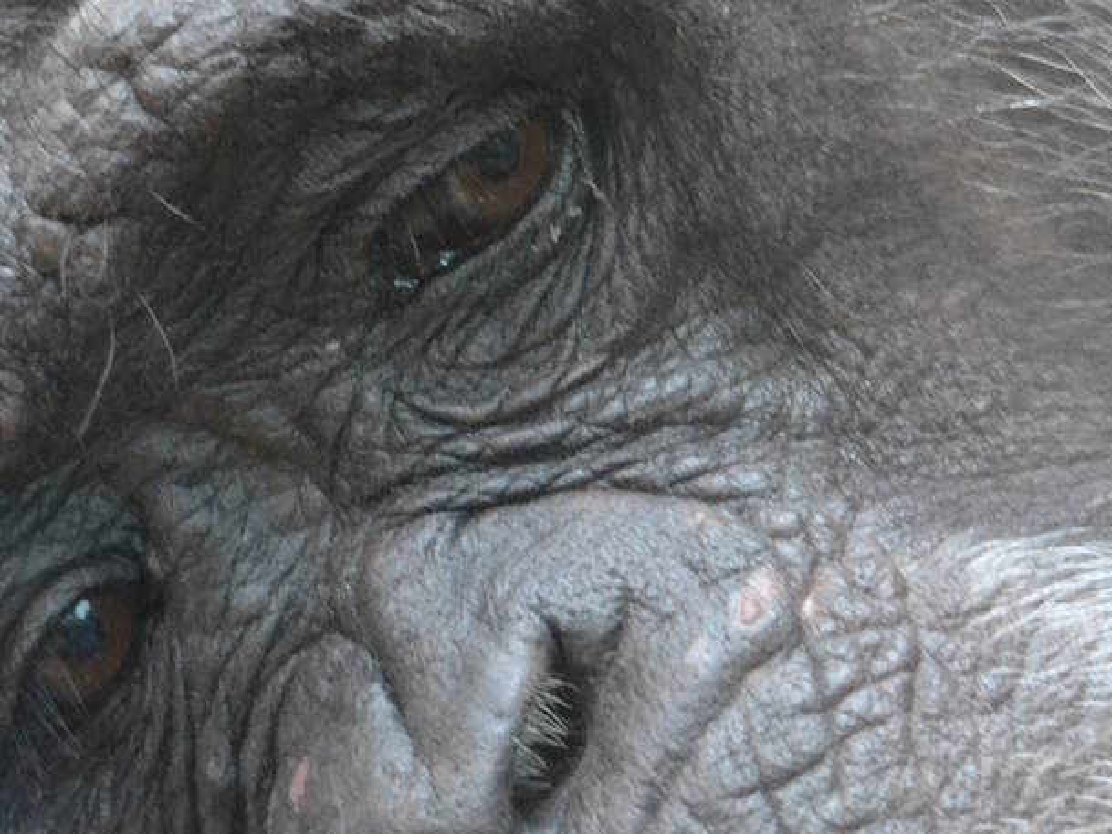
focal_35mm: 1099
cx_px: 594
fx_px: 35311
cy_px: 350
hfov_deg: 1.8
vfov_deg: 1.4
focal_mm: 290
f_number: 6
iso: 3200
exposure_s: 1/50
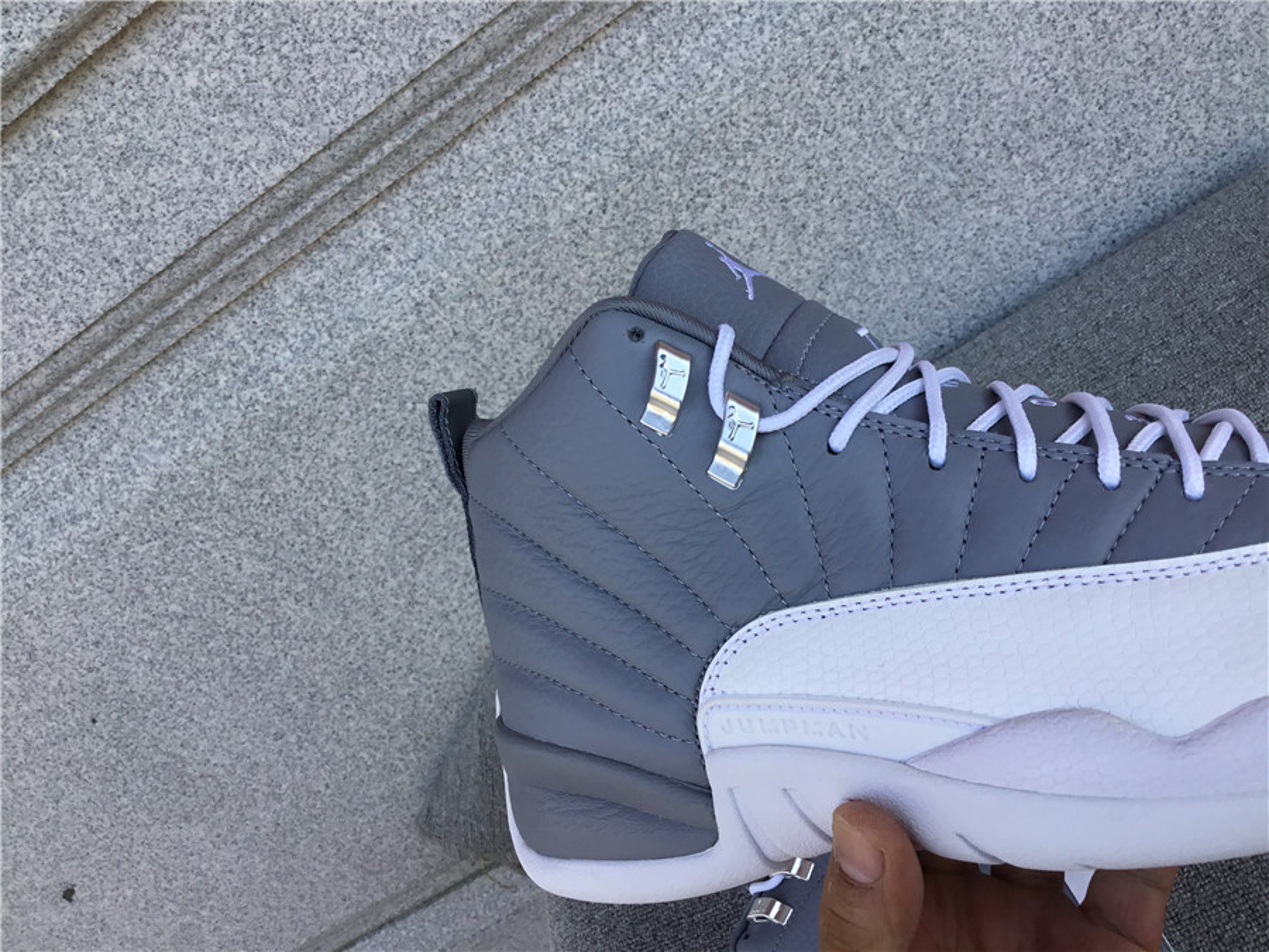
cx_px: 634
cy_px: 476
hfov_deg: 58.4
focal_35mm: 31
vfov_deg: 45.4
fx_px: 1136
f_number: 2.4
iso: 25
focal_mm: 3.3
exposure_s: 1/281
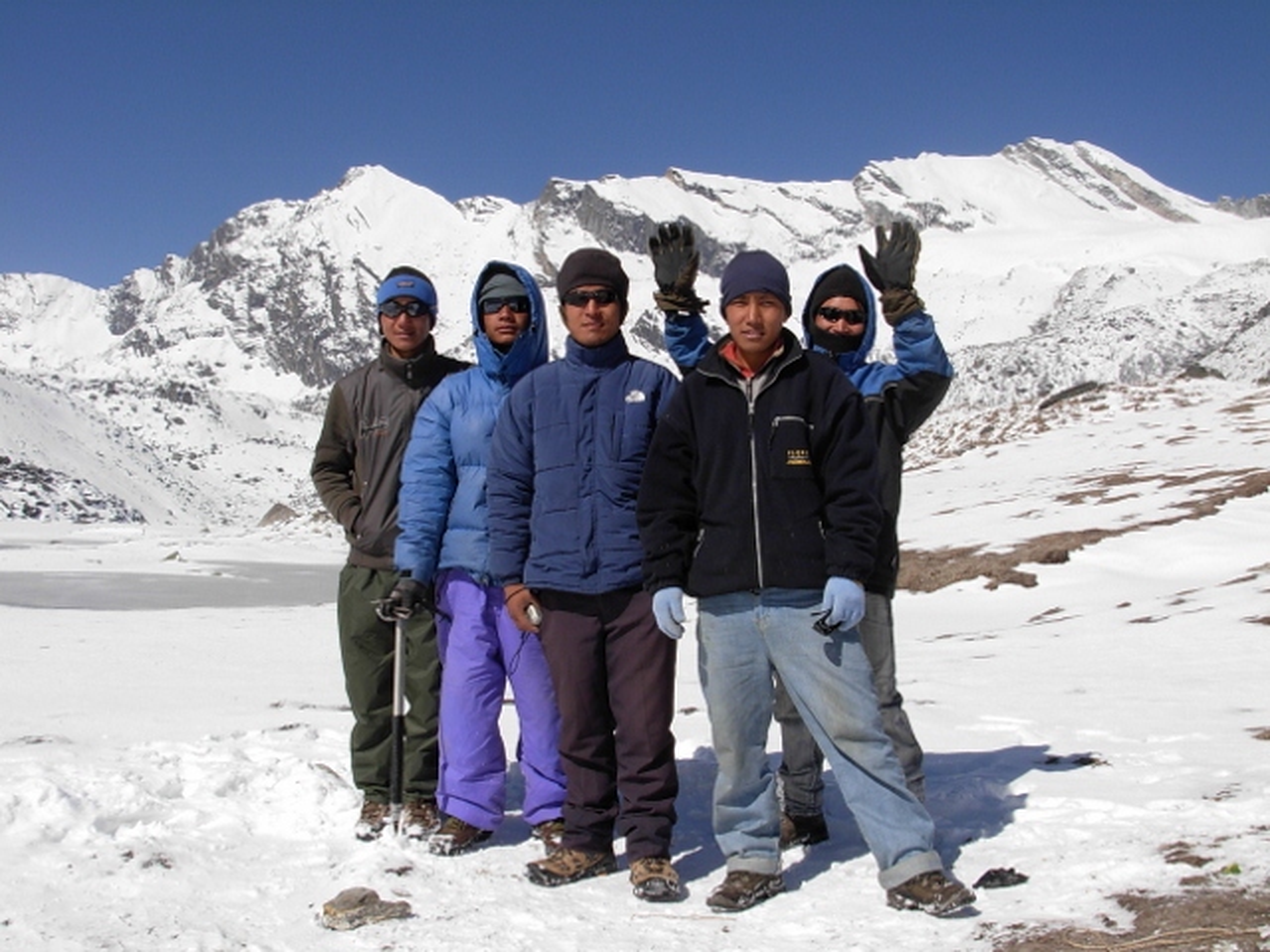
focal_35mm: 38
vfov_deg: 37.7
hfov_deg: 49.0
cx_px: 635
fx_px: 1394
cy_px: 476
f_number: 4.9
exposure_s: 1/1024
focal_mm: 6.3
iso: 79
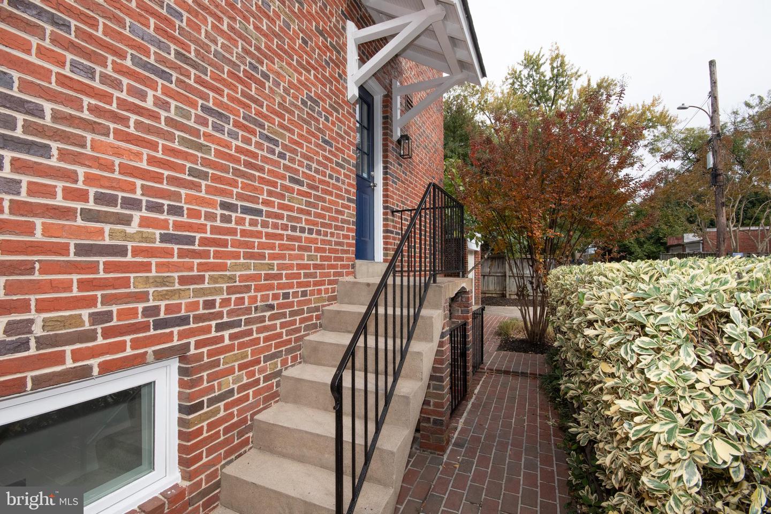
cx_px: 386
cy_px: 257
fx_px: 321
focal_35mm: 15
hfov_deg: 100.4
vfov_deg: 77.3
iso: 400
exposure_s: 1/250
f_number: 11
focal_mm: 10
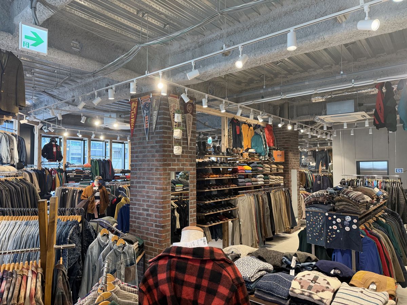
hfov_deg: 71.6
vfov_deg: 56.8
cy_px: 152
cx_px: 204
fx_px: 282
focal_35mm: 24
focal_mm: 6.76
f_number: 1.78
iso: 250
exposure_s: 1/120
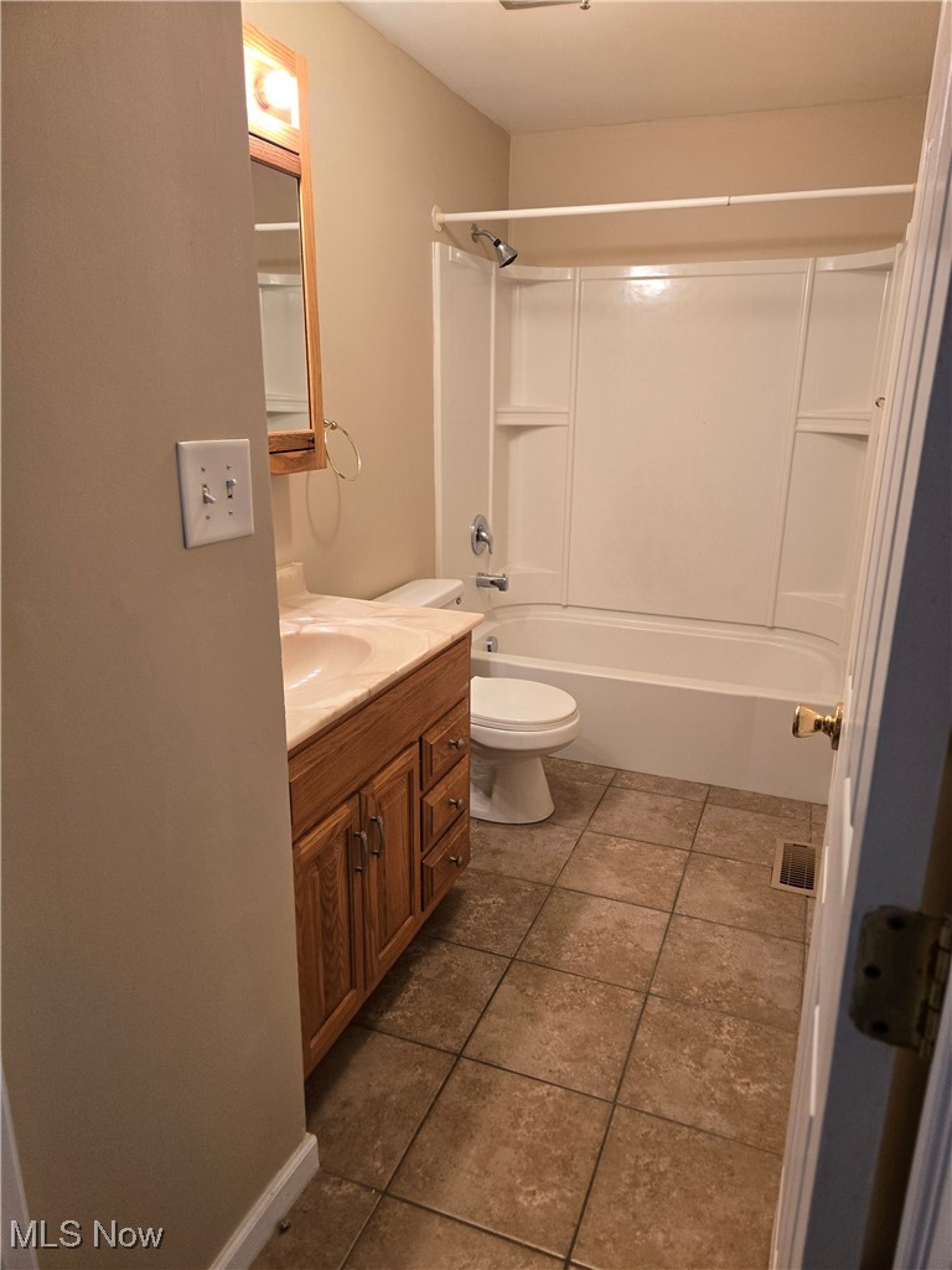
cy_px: 635
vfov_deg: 73.9
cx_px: 476
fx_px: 843
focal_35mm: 23
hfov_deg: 58.9
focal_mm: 5.4
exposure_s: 1/120
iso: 250
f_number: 1.8
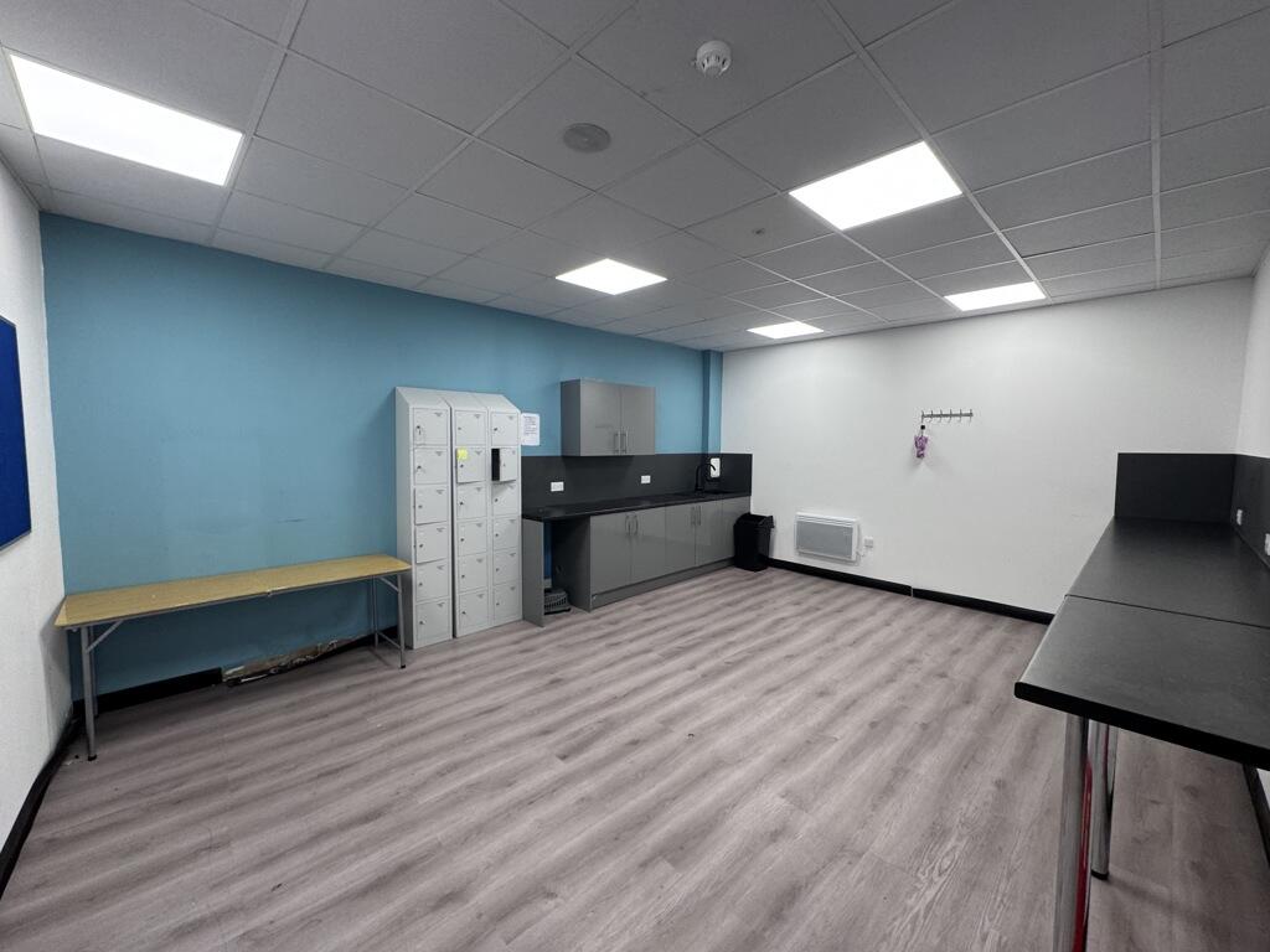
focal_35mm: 14
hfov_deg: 102.1
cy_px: 476
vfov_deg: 85.7
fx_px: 514
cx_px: 635
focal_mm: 2.22
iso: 125
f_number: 2.2
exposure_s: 1/100
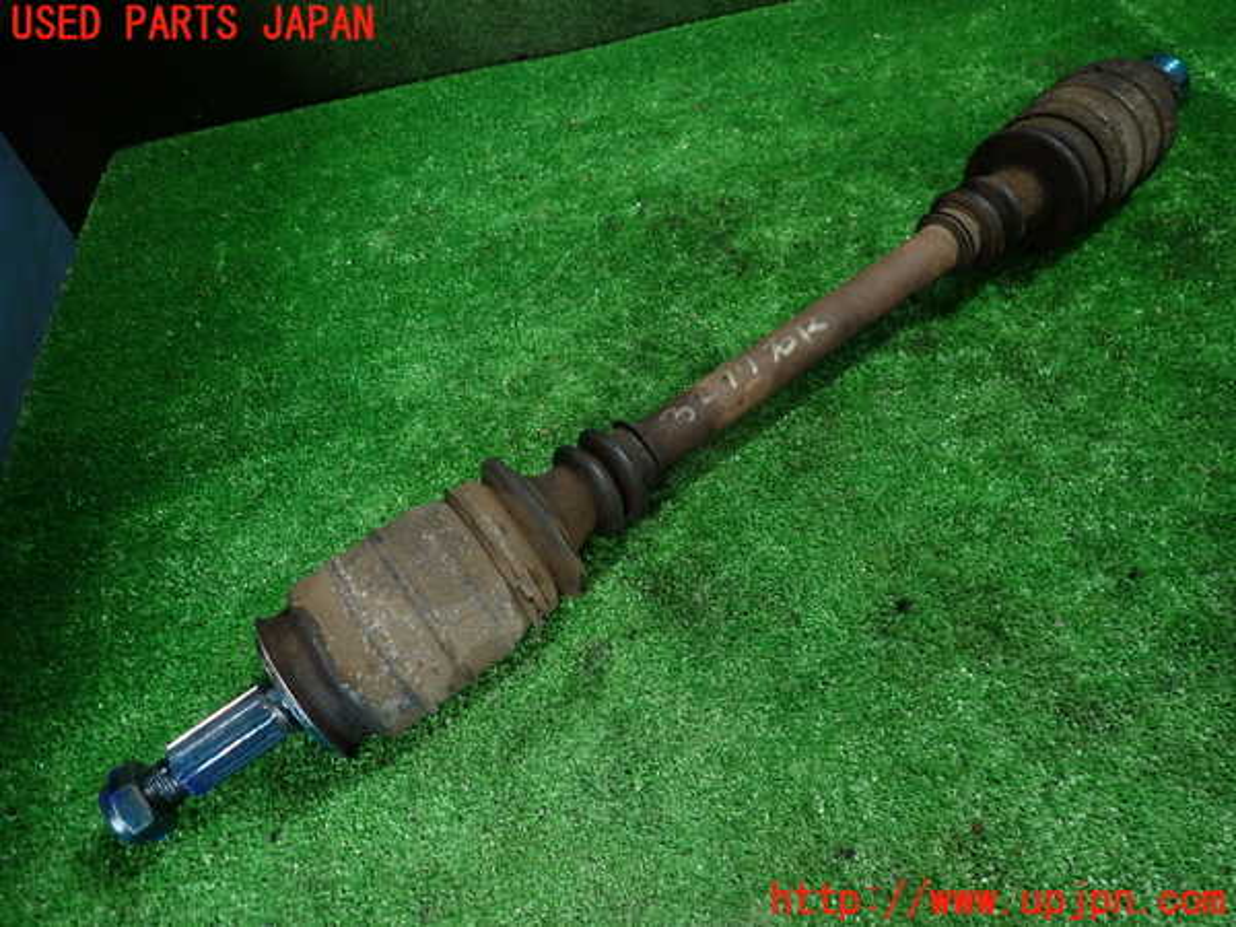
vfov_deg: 54.9
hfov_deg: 69.4
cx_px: 618
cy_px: 464
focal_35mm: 25
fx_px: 893
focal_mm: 4.5
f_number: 2
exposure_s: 1/40
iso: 200
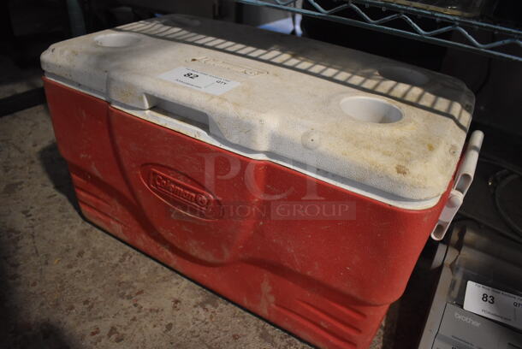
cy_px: 174
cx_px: 261
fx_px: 392
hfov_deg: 67.3
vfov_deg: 48.0
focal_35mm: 27
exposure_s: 1/125
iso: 2200
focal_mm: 18
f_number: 3.5
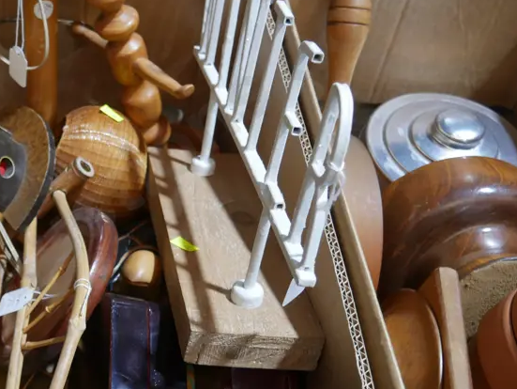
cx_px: 61
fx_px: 777
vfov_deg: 28.0
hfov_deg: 34.9
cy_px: 238
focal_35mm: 52
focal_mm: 14
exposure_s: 1/60
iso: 320
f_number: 3.5
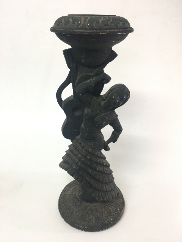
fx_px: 203
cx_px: 91
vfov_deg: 61.7
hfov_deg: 48.2
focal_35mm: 29
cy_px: 121
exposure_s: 1/33
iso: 64
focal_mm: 4.15
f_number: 2.2
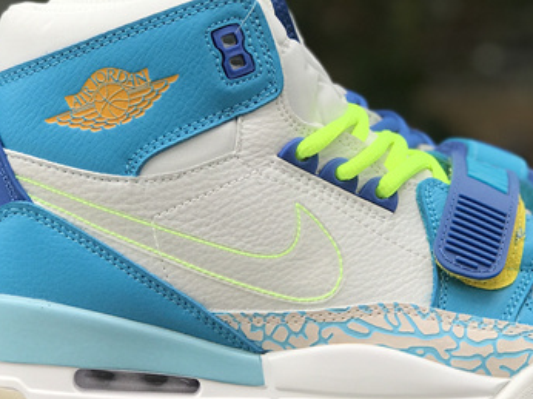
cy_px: 156
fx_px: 1877
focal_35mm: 122
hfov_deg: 16.1
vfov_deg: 12.1
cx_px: 350
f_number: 2.8
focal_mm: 6.6
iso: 20
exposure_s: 1/115
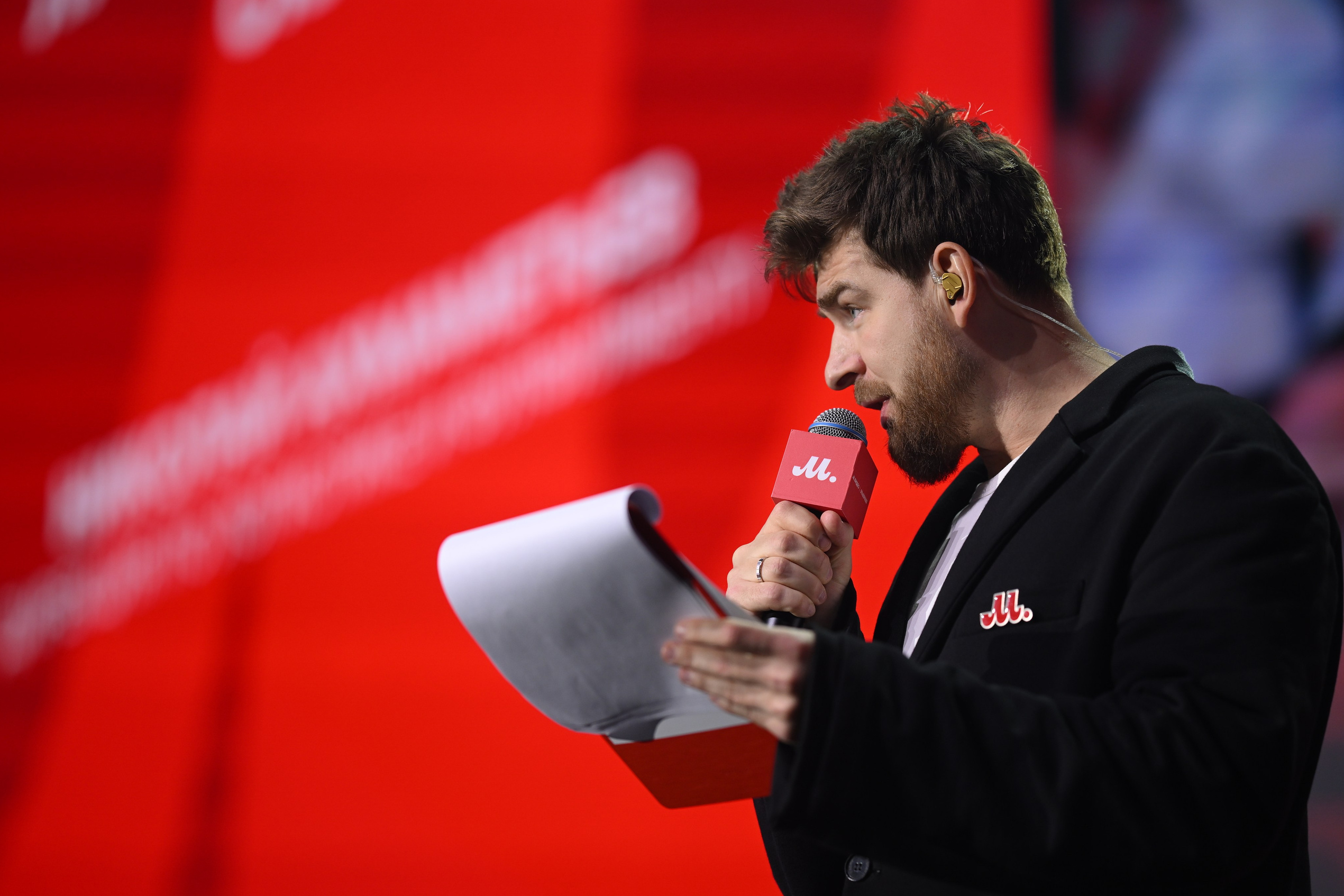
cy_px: 445
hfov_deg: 15.1
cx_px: 670
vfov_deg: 10.1
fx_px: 5077
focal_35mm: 136
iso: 640
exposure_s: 1/500
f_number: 1.8
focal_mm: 135
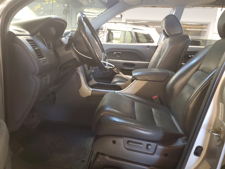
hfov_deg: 67.3
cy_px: 84
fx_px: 169
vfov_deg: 53.1
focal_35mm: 26
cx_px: 112
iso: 311
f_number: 1.5
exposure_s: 1/24
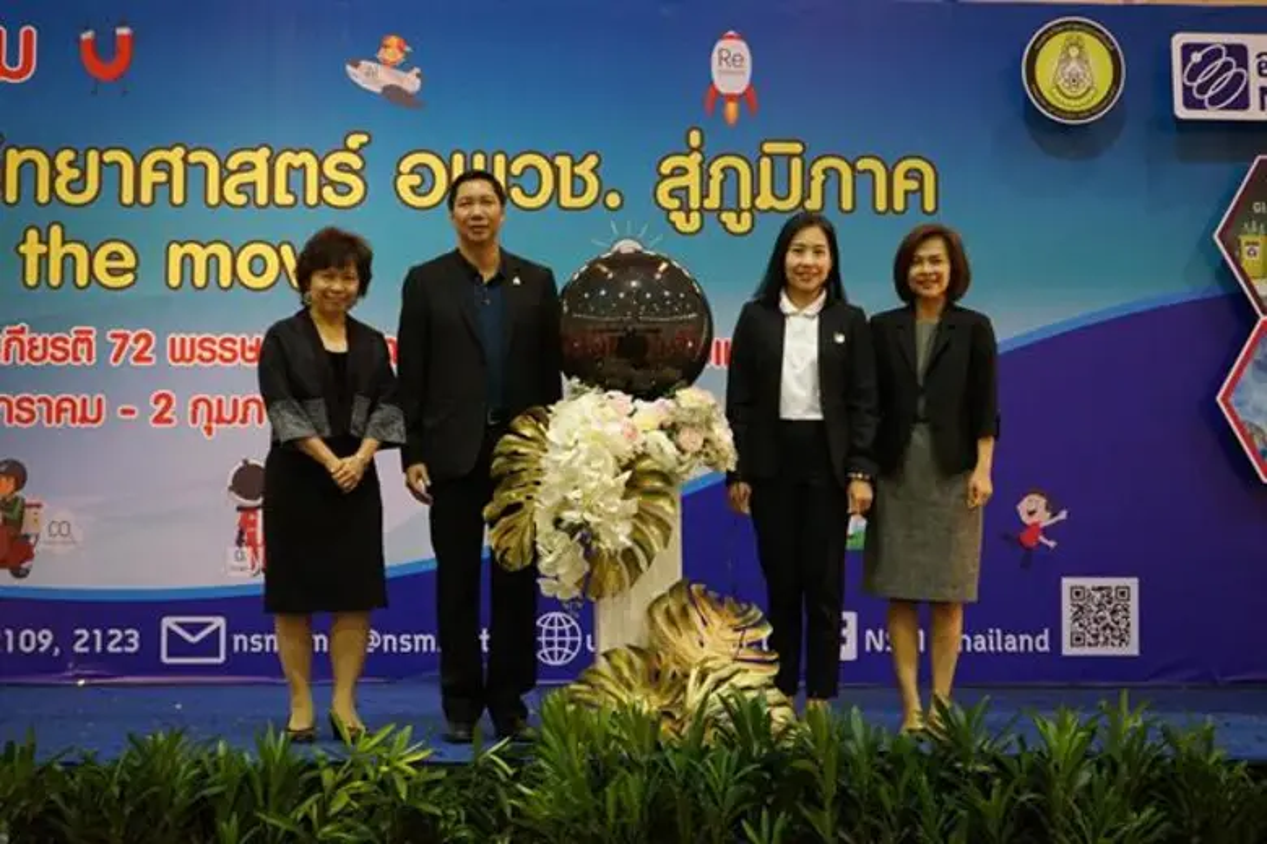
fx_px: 2252
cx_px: 634
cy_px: 422
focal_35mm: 64
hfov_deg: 31.4
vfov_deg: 21.2
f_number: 5.6
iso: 6400
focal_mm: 64
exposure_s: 1/160
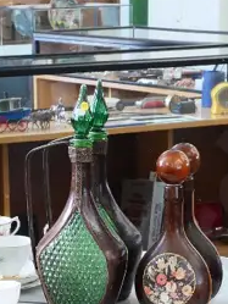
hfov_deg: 10.0
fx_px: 1299
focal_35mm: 148
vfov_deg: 13.1
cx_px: 148
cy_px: 333
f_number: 5.6
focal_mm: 18
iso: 800
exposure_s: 1/15
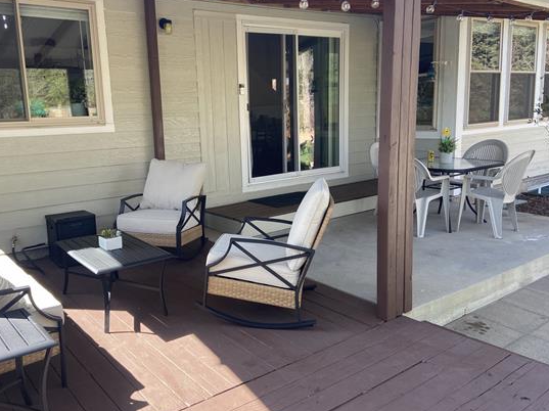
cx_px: 225
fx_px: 491
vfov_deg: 45.4
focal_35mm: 31
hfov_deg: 58.0
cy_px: 192
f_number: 1.8
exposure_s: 1/278
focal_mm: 4.25
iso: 32
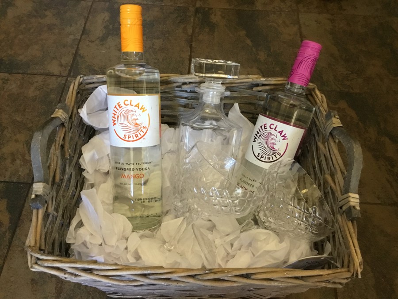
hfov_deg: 58.4
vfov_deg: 45.4
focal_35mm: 31
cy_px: 150
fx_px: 356
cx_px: 199
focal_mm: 3.3
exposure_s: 1/30
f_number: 2.4
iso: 200
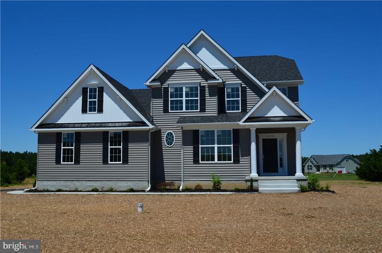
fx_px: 381
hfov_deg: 53.2
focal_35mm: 36
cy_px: 126
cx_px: 191
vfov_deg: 36.7
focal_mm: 24
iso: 100
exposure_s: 1/200
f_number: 13
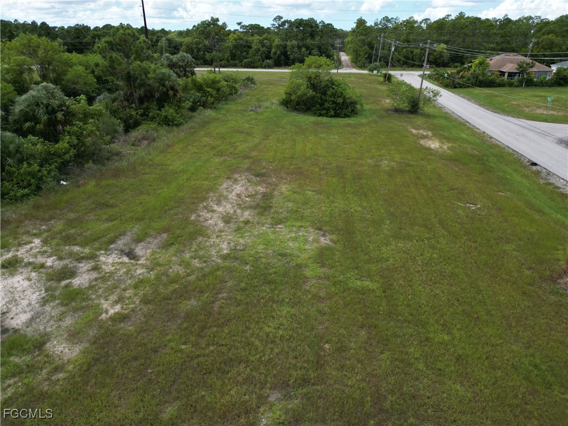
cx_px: 284
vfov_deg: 56.8
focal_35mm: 24
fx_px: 394
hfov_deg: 71.6
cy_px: 213
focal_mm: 6.72
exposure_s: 1/1600
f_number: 1.7
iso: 130
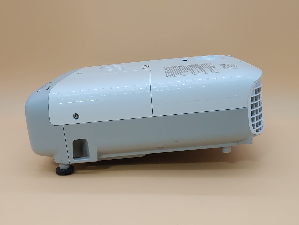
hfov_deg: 38.9
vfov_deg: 29.7
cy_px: 112
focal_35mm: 49
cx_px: 150
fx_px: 423
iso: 50
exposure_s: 1/120
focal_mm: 4.36
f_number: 1.8
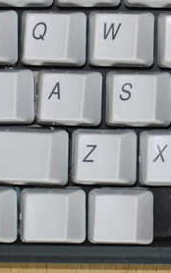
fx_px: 1363
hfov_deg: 6.7
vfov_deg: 11.1
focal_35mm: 183
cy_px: -92
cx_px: 437
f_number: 4.5
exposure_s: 1/30
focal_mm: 20
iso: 160
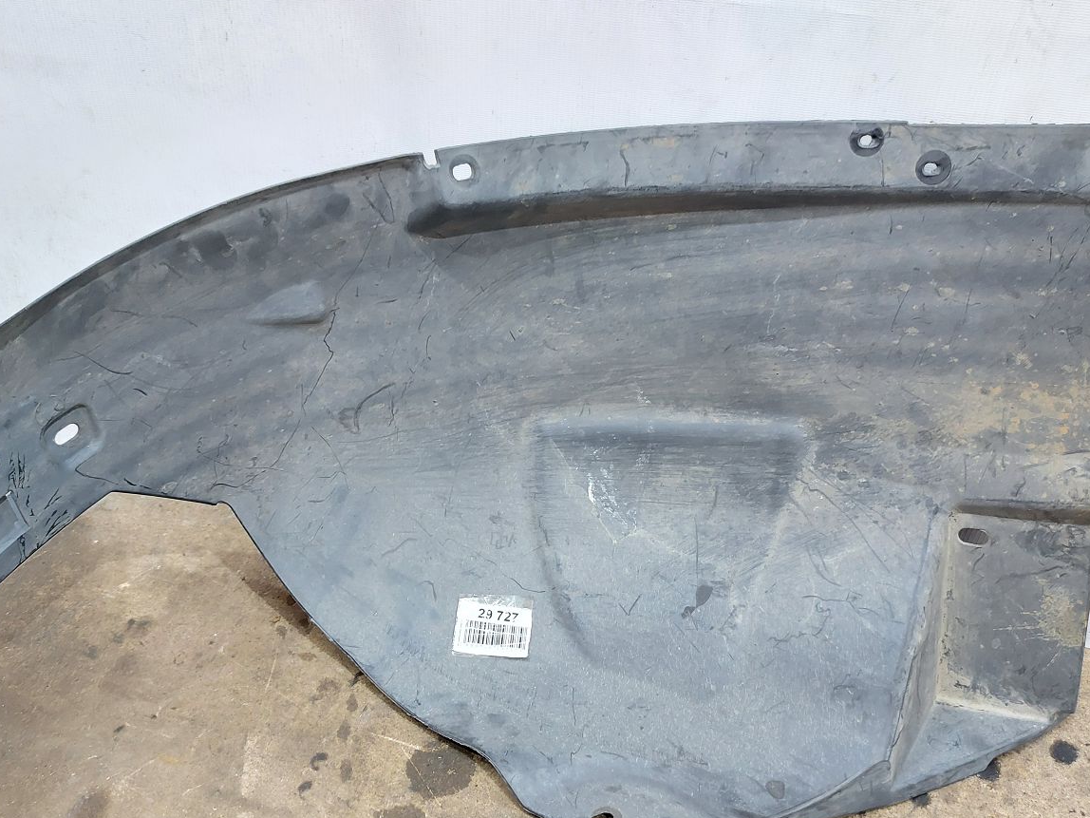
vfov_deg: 48.1
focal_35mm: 29
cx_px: 527
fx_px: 913
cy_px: 471
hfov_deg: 61.6
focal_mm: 5.23
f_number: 1.8
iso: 320
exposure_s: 1/25
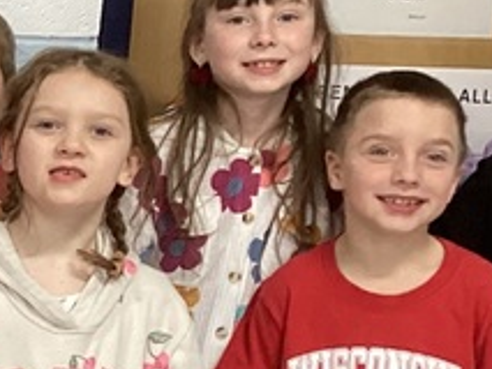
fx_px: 2119
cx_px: -367
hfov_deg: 12.2
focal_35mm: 149
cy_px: 360
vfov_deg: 9.9
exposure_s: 1/60
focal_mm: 3.3
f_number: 2.4
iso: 160
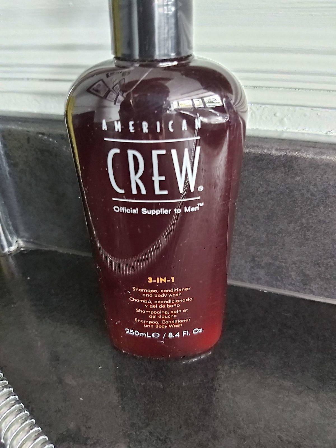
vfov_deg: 67.3
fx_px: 336
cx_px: 168
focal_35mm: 26
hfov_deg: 53.1
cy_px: 224
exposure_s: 1/25
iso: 800
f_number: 1.7
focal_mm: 3.92
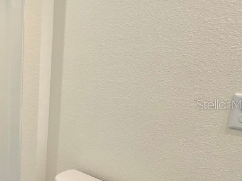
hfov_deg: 36.0
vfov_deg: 40.6
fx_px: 245
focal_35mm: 35
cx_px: -69
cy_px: 104
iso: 64
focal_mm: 2.2
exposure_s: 1/60.2
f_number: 2.2
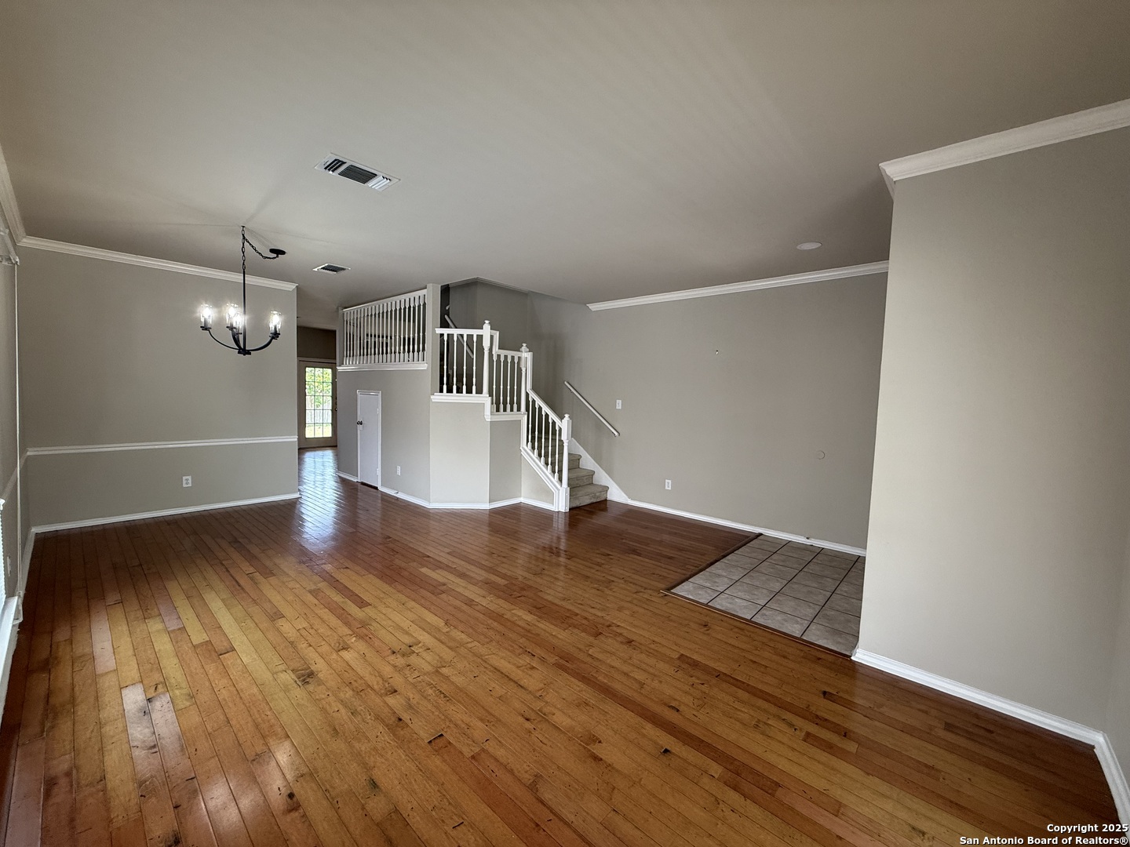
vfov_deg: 85.7
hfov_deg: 102.1
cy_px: 424
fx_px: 457
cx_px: 565
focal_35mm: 14
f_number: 2.2
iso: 160
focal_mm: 2.22
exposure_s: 1/120
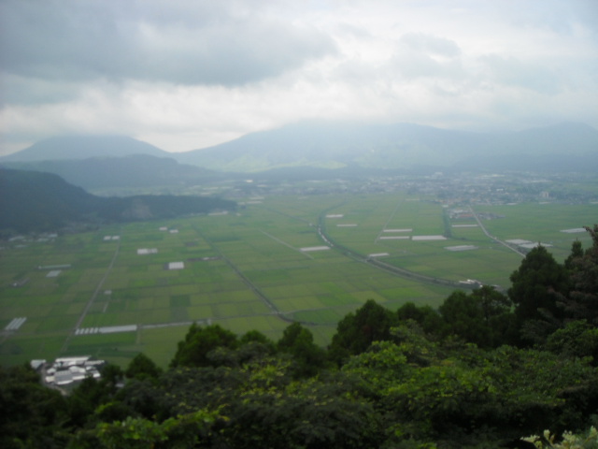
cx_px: 299
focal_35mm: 35
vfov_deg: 40.7
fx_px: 605
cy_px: 224
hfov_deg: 52.6
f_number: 5.6
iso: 64
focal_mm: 5.7
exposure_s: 1/260
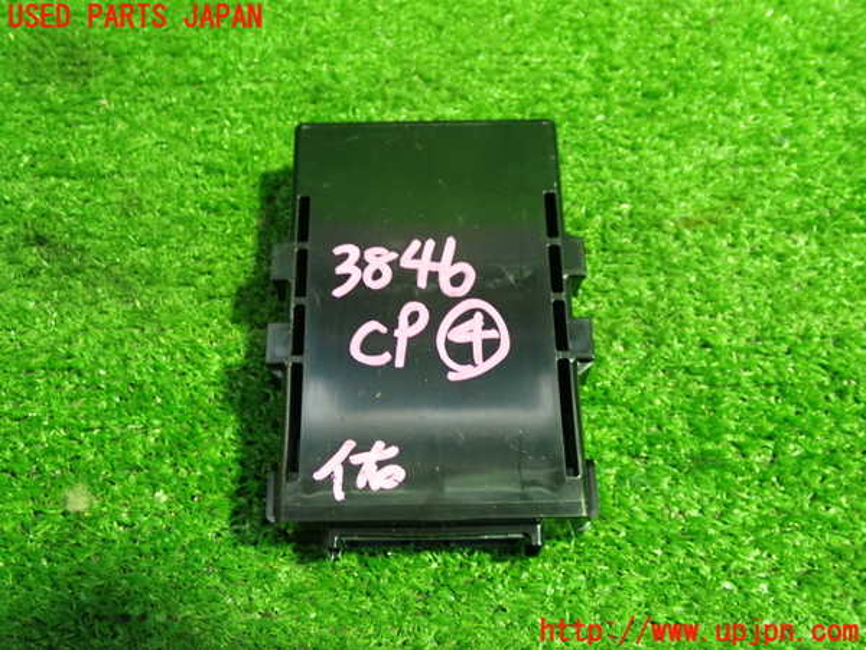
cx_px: 433
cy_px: 325
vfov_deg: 37.7
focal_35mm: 38
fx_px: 951
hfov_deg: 49.0
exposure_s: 1/40
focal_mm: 6.83
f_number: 2.7
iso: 800
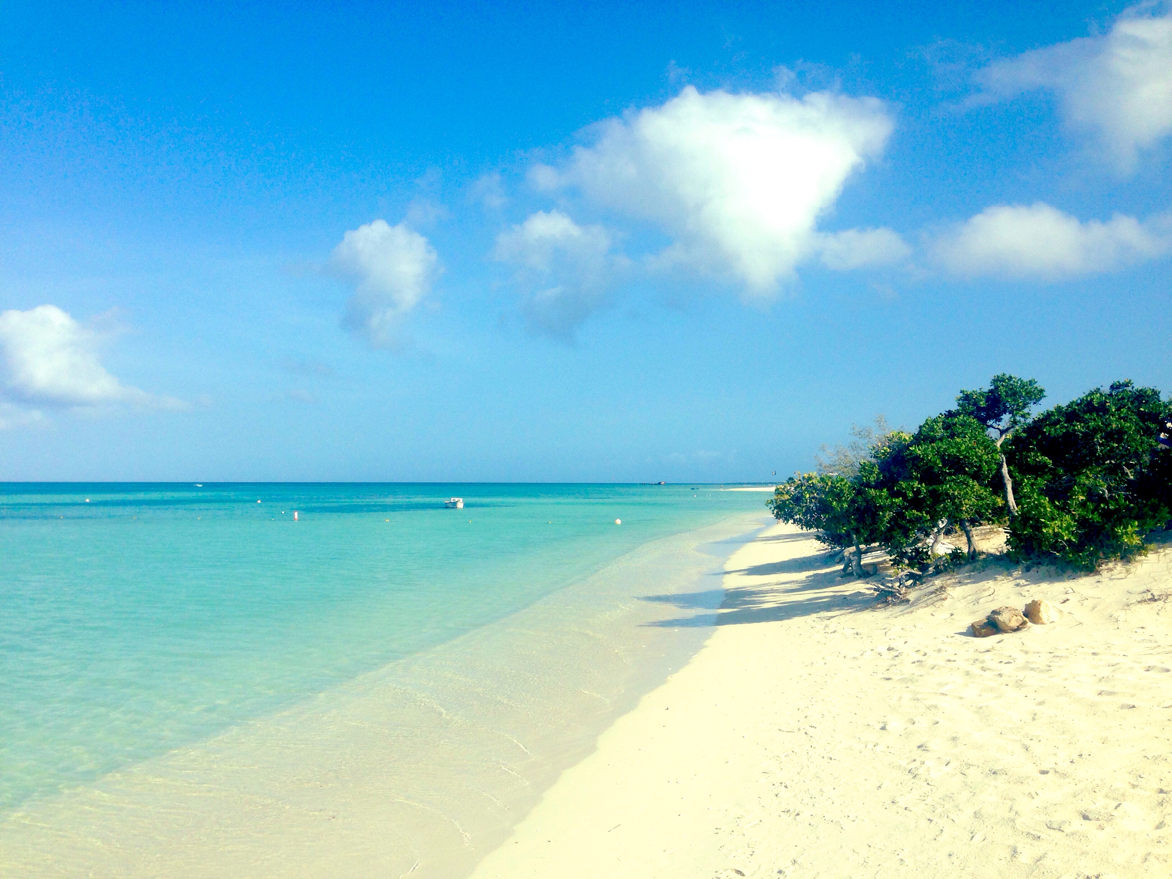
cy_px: 440
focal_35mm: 33
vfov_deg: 42.9
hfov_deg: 55.4
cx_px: 586
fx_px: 1117
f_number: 2.4
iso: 50
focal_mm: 4.12
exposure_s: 1/2710
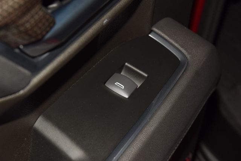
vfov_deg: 13.0
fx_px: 703
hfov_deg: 19.5
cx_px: 120
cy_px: 80
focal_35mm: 105
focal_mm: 70
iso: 160
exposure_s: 1/125
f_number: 8
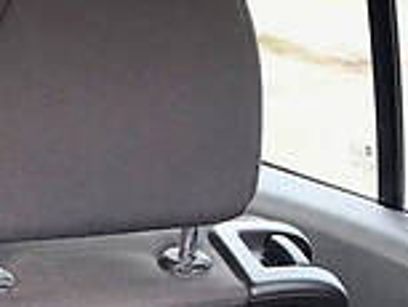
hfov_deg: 13.5
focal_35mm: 146
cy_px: 459
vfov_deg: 9.9
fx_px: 1722
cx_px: 128
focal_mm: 4
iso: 25
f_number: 1.8
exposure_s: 1/45
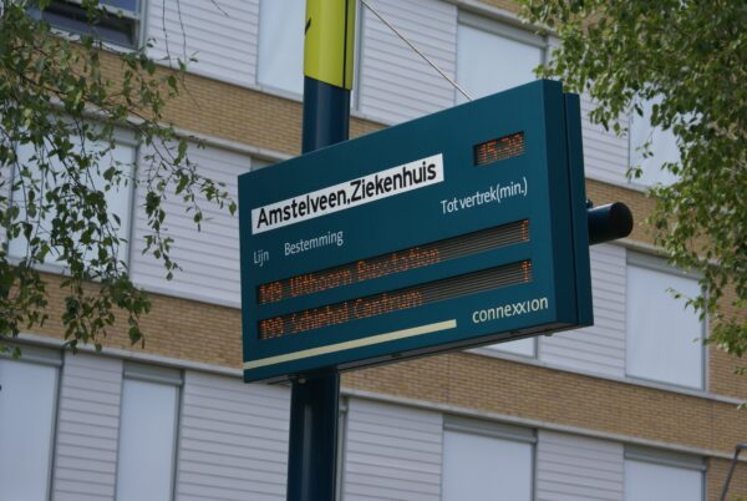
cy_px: 250
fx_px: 2182
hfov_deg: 19.4
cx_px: 374
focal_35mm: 105
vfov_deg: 13.1
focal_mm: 70
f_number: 6.3
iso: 100
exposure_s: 1/125
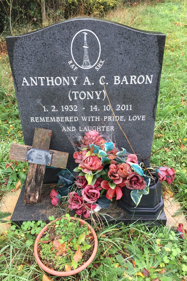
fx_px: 241
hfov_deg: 42.3
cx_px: 91
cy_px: 139
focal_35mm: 31
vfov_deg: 60.3
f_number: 2.2
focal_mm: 4.15
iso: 32
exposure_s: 1/33
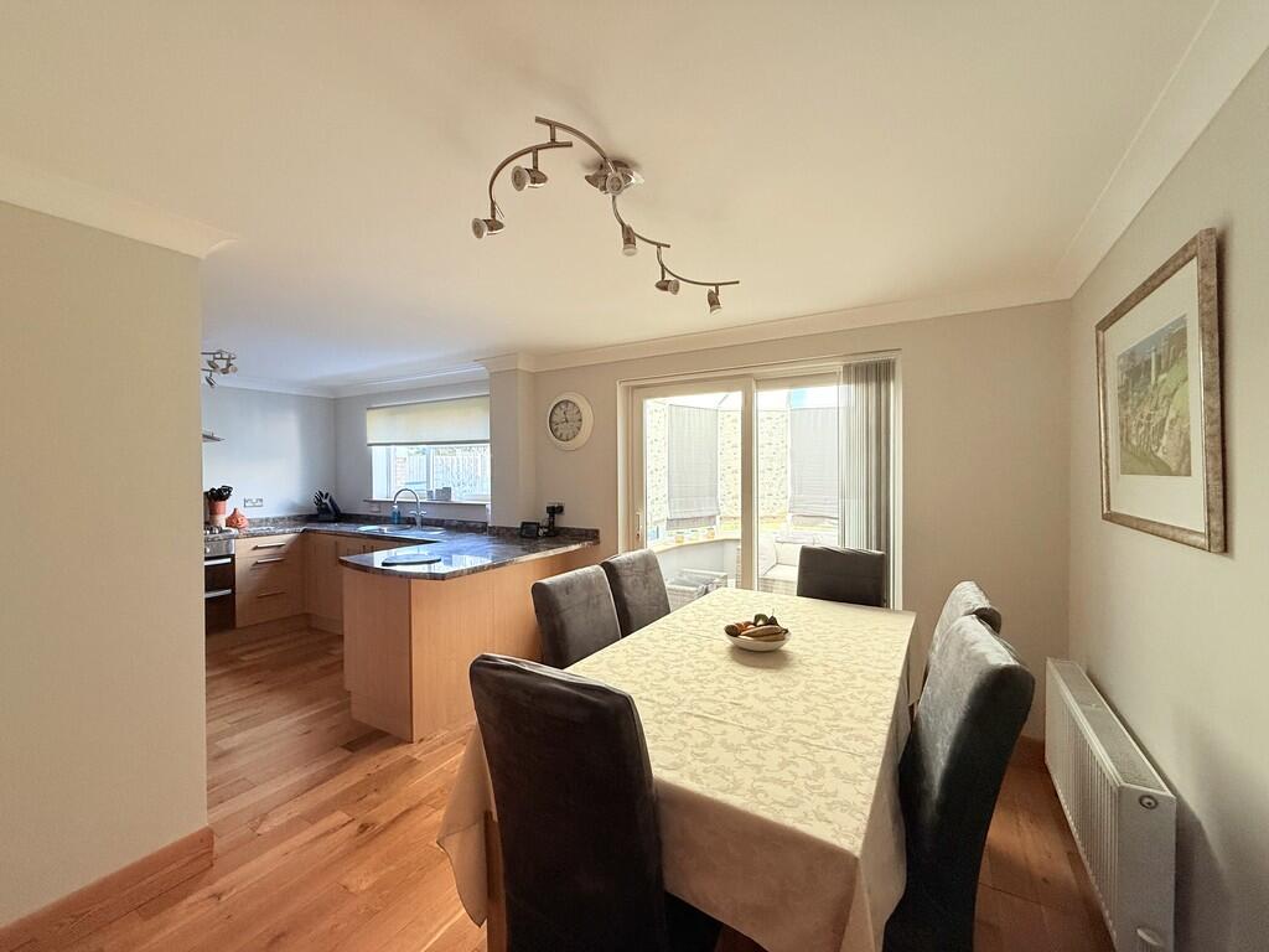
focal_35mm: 14
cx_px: 634
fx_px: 513
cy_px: 476
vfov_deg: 85.7
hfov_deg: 102.1
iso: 160
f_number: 2.2
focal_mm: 2.22
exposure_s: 1/99
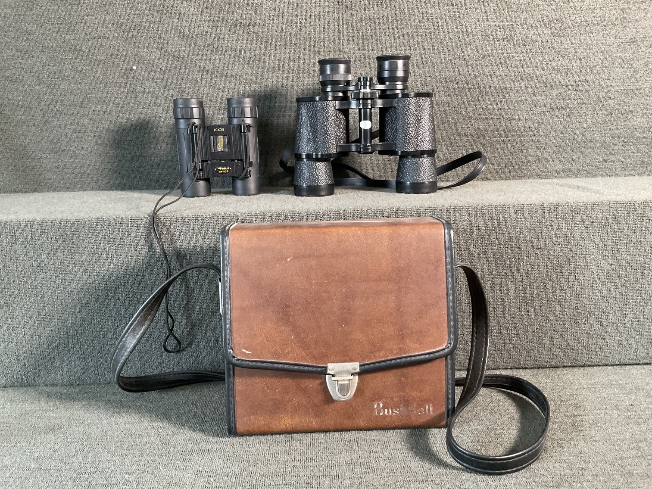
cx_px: 326
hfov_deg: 61.7
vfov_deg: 48.2
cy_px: 244
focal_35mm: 29
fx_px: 546
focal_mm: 3
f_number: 1.8
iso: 200
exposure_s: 1/40
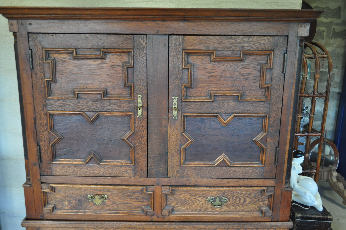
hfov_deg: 57.3
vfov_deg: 39.9
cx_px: 173
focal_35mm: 33
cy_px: 115
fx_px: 317
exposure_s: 1/50
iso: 800
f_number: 3.8
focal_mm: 22
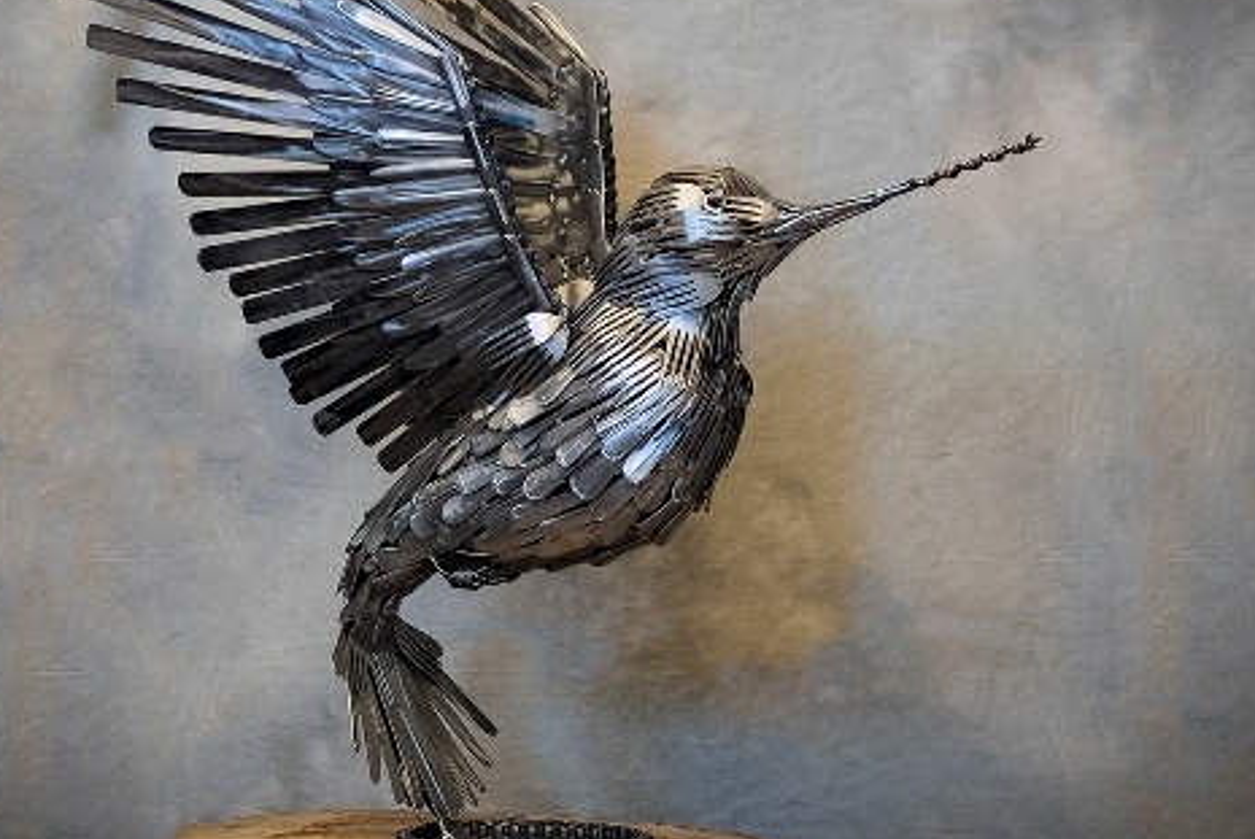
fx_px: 4106
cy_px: 364
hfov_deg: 17.4
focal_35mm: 118
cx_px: 564
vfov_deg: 11.7
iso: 800
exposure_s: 1/20
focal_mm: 57
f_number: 8
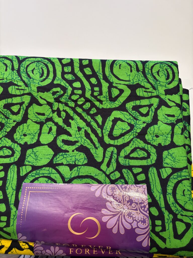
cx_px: 96
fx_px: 193
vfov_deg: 67.3
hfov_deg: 53.1
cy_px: 129
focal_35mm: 26
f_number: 1.6
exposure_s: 1/100
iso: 125
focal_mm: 5.96
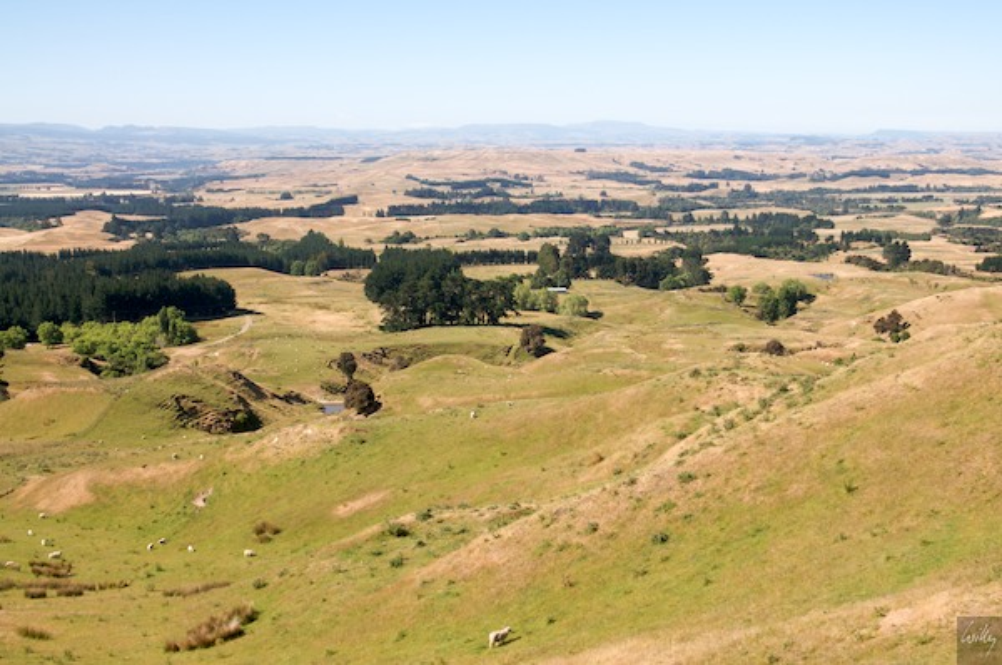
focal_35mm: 51
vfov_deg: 26.4
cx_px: 501
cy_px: 332
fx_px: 1417
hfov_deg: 38.9
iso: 320
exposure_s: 1/400
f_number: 10
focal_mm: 34
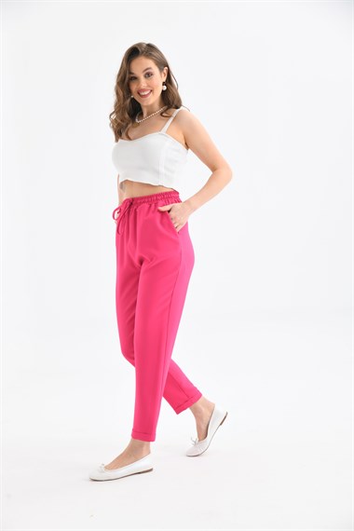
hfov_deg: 24.6
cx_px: 177
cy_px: 266
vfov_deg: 36.2
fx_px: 811
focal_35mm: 55
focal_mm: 55
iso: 160
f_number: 6.3
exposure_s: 1/125
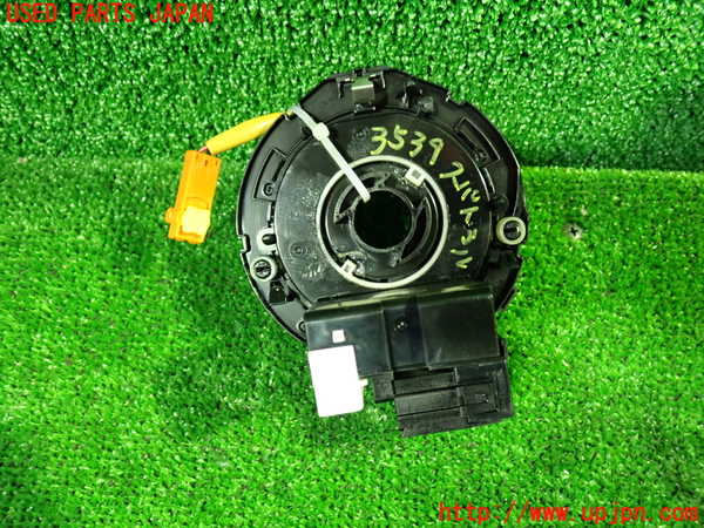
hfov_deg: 60.0
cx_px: 352
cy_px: 264
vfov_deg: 46.8
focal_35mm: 30
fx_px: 610
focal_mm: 5.4
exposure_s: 1/15
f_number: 2.3
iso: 800
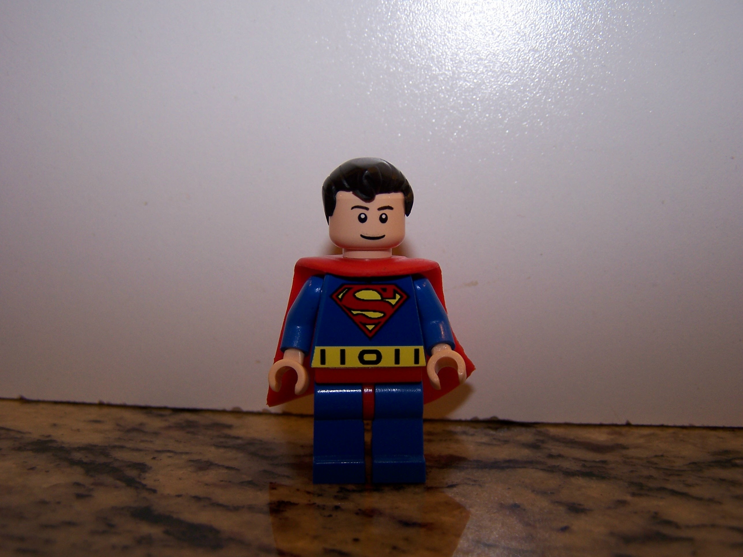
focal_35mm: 38
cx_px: 372
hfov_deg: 49.0
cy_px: 278
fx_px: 816
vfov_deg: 37.7
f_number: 2.8
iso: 80
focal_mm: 6.3
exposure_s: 1/60
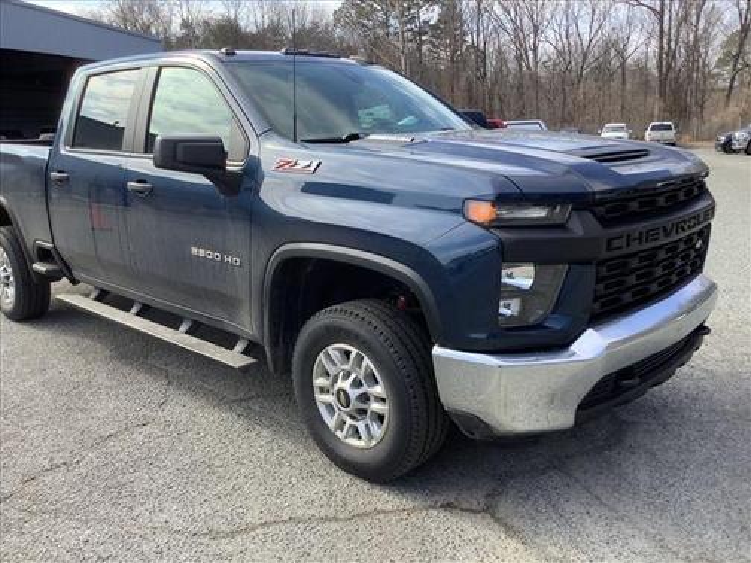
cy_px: 282
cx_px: 376
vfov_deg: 45.4
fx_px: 673
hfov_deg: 58.4
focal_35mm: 31
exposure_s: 1/365
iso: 25
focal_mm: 3.3
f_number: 2.4
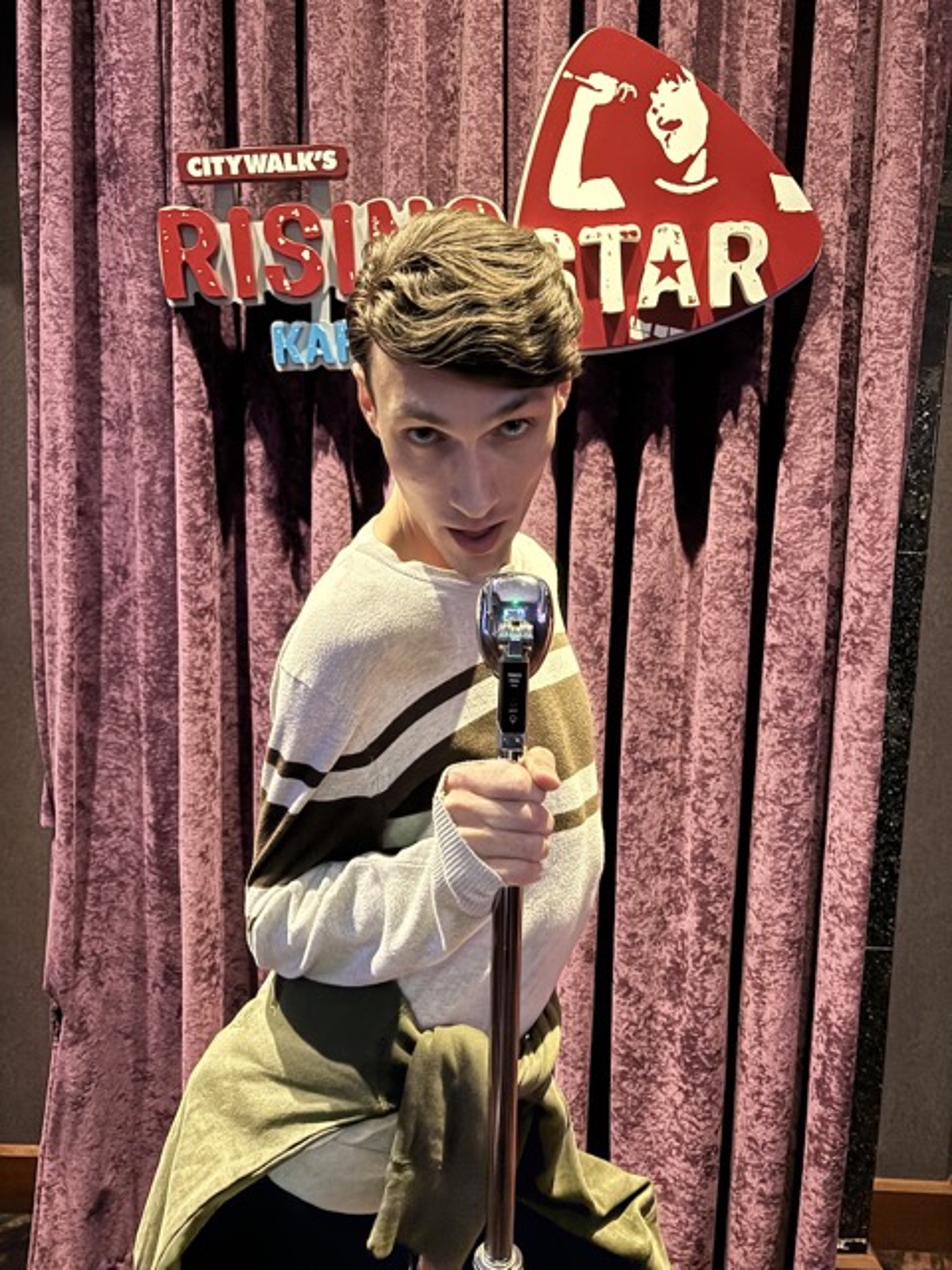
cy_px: 635
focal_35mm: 26
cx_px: 476
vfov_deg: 67.3
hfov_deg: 53.1
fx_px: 953
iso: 1000
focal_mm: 5.96
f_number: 1.6
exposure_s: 1/24
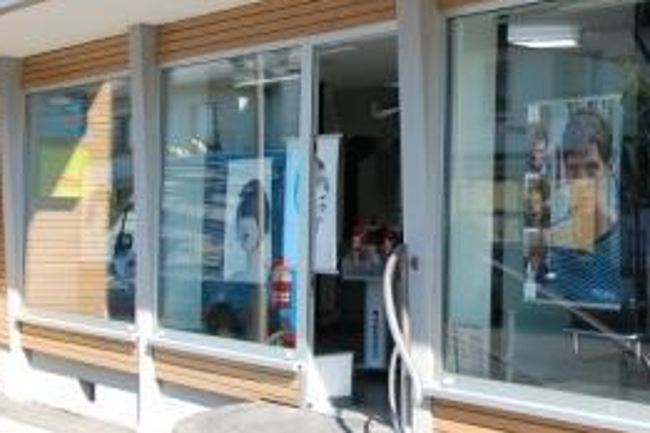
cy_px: 226
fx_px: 1300
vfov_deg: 18.9
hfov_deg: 27.4
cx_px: 543
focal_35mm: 72
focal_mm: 28
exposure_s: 1/160
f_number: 10
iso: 400
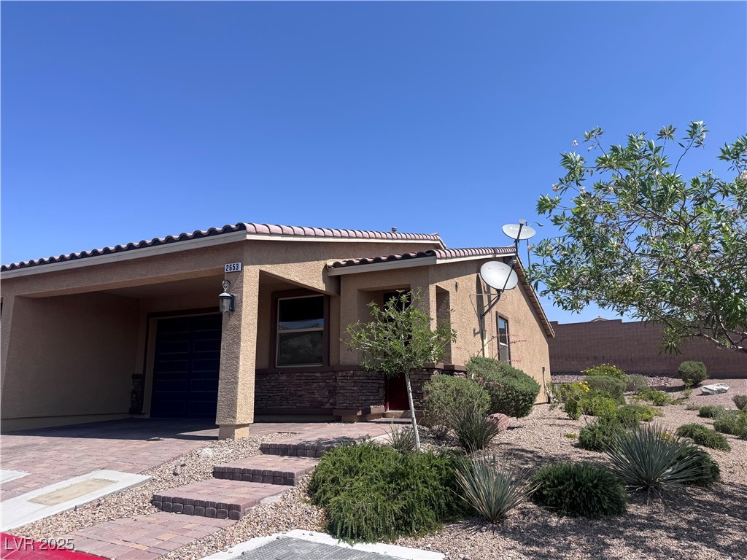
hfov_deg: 71.6
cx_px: 374
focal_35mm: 24
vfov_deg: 56.8
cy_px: 280
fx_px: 518
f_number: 1.78
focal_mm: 6.76
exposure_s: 1/4950
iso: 80
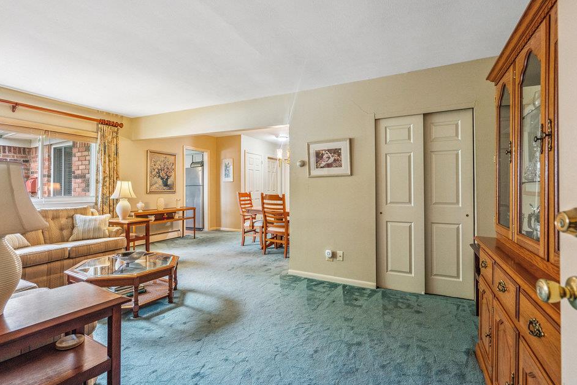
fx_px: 273
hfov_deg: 93.3
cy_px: 201
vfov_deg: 70.4
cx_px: 286
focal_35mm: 17
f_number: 5.6
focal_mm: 16
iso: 1000
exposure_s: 1/80
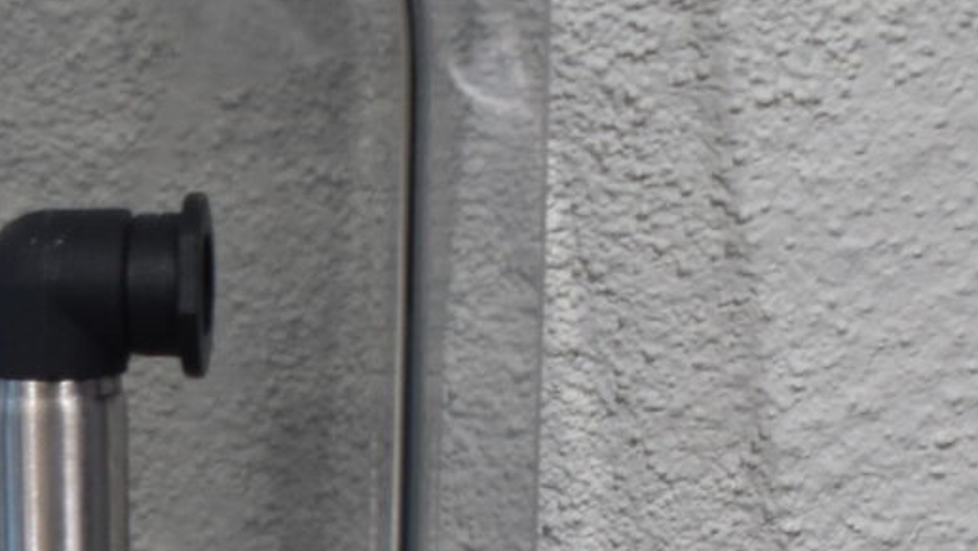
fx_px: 5878
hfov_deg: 9.4
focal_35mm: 227
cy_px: 1563
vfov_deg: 5.1
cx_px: 13
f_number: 4.2
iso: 560
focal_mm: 29
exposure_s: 1/250
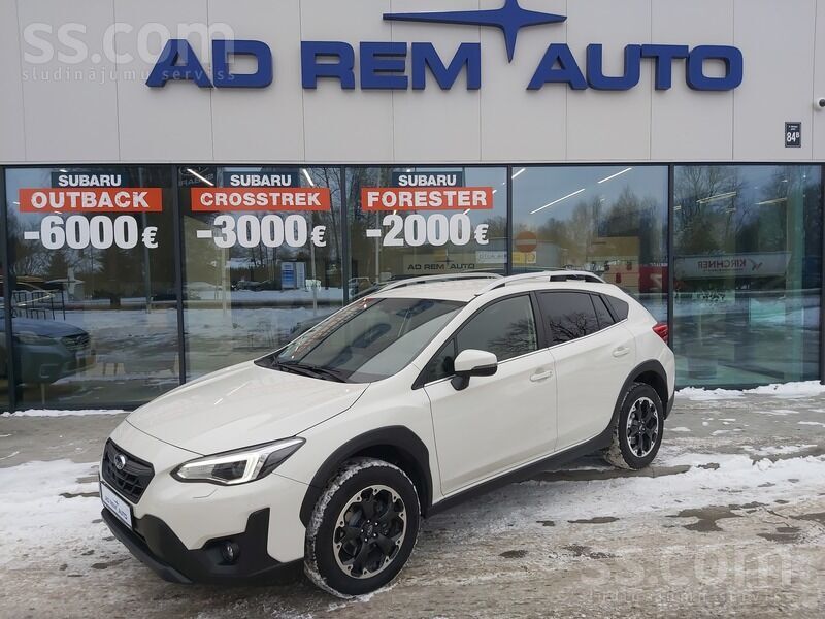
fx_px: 620
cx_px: 412
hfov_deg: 67.3
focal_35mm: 26
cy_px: 310
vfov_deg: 53.1
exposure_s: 1/374
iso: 64
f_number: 1.7
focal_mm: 3.92
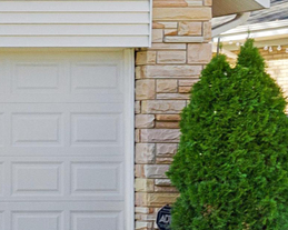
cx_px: -511
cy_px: -89
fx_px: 979
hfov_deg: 11.7
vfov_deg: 12.9
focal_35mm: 115
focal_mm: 13
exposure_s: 1/200
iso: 200
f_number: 8
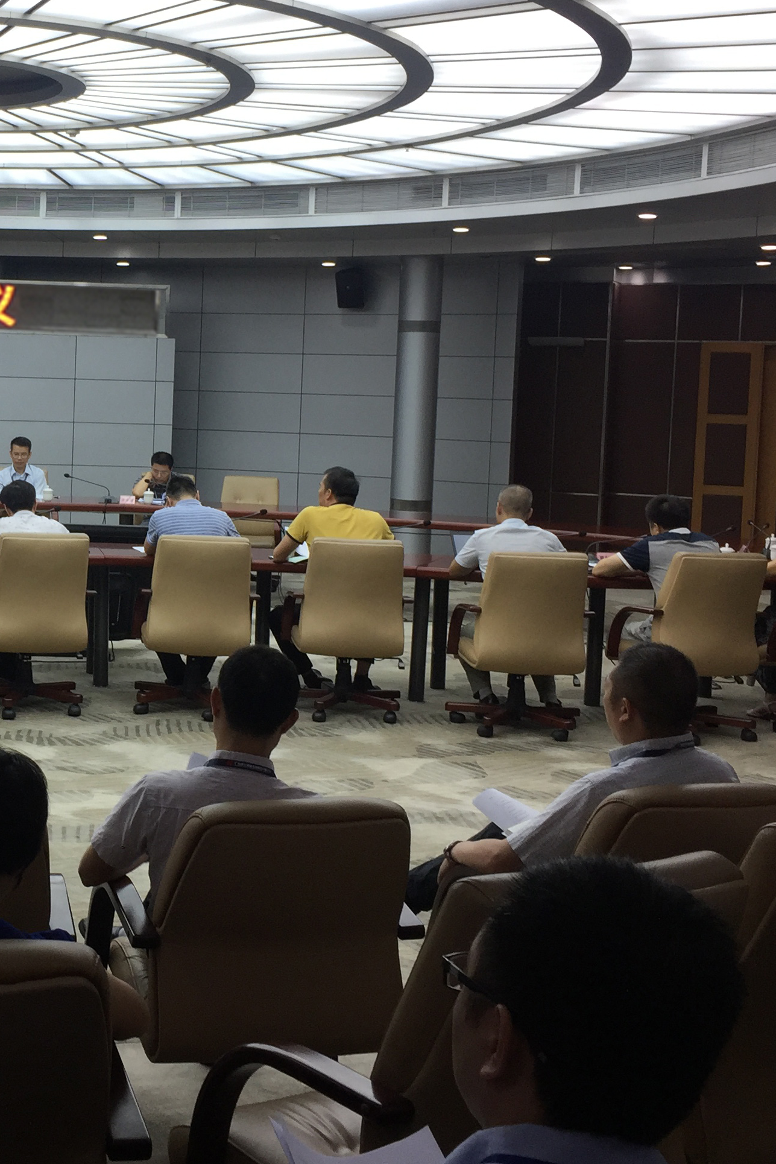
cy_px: 505
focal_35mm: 51
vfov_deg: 38.8
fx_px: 1649
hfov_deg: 25.4
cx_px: 33
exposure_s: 1/50
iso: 32
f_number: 2.2
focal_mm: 4.15
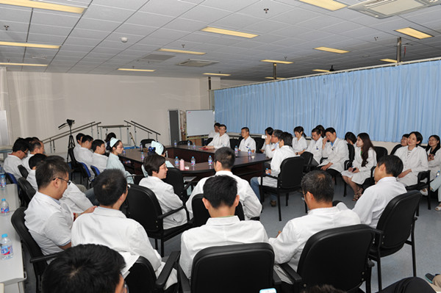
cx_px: 220
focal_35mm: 24
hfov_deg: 73.8
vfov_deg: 53.1
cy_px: 146
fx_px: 294
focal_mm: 24
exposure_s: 1/125
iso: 320
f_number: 8
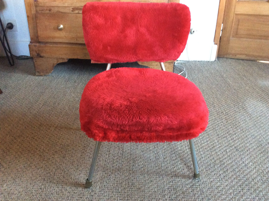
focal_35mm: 32
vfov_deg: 44.1
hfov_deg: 56.9
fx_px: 248
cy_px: 100
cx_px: 134
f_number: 2.4
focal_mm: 3.3
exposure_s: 1/17
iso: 320
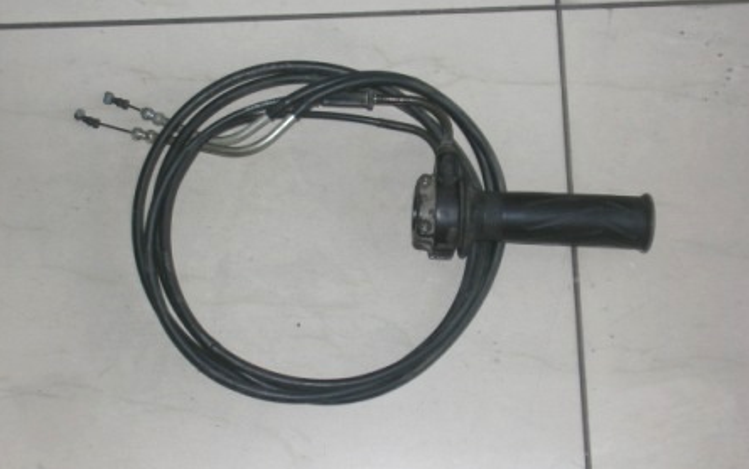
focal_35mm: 79
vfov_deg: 16.5
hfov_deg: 26.1
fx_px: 1613
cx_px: 373
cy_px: 266
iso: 50
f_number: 4
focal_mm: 12.3
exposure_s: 1/60.1
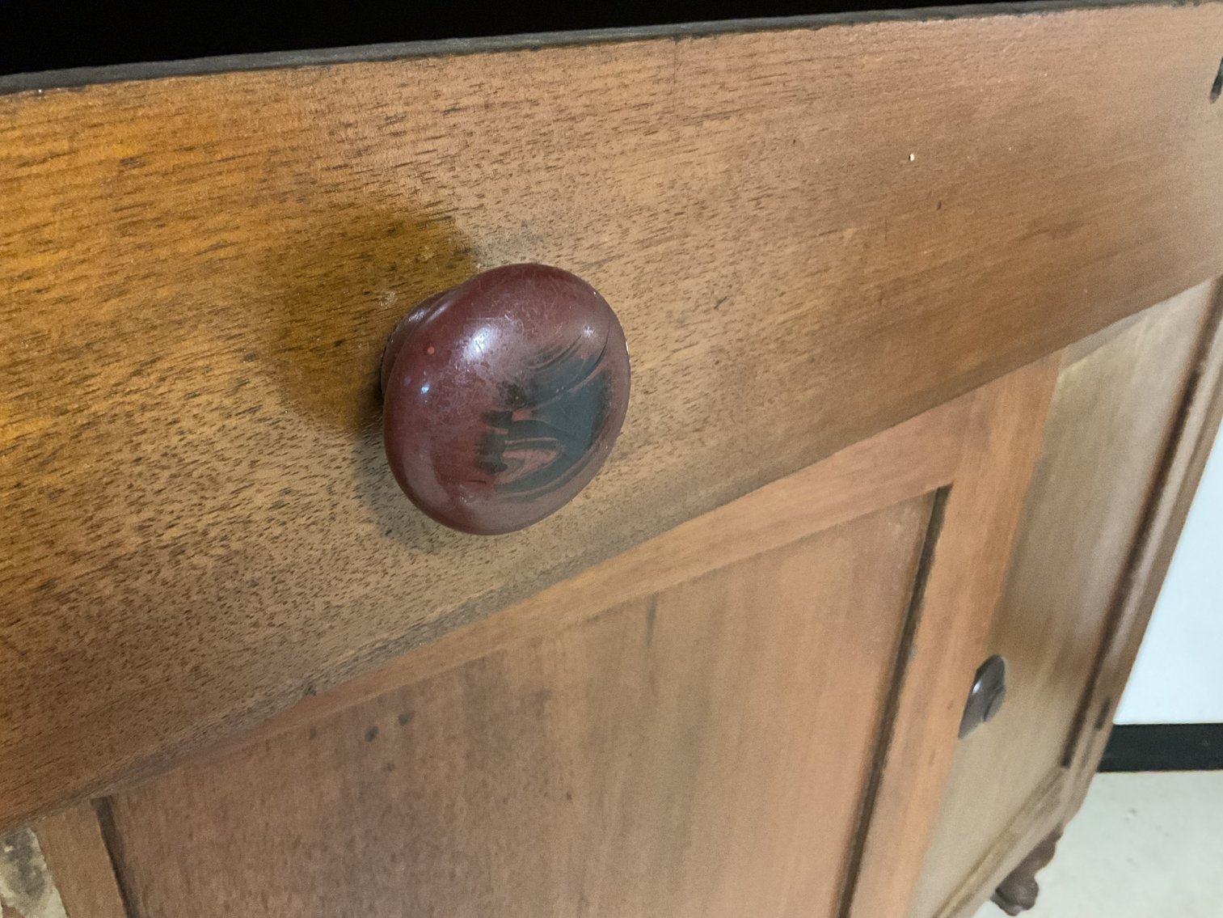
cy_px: 459
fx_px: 1025
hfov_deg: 61.7
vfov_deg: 48.2
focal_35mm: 29
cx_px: 612
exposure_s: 1/30
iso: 500
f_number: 1.8
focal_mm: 3
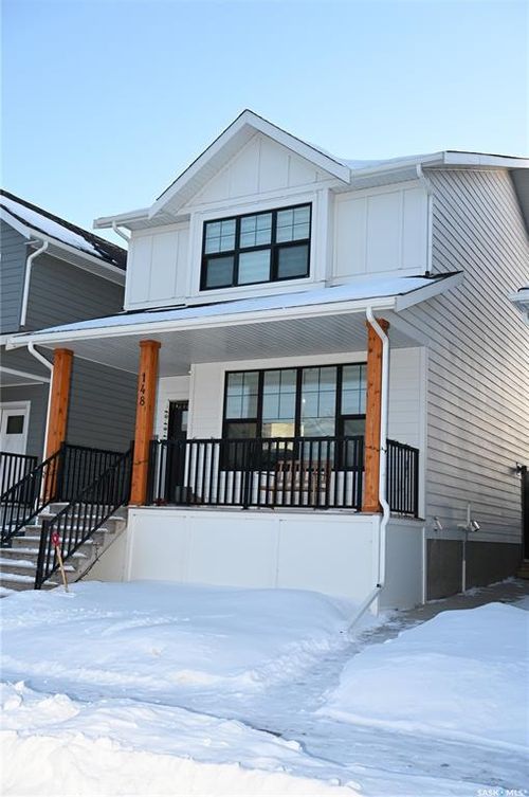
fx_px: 774
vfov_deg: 54.5
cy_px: 398
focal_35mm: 35
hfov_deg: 37.8
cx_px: 264
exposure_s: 1/60
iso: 640
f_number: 4
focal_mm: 35
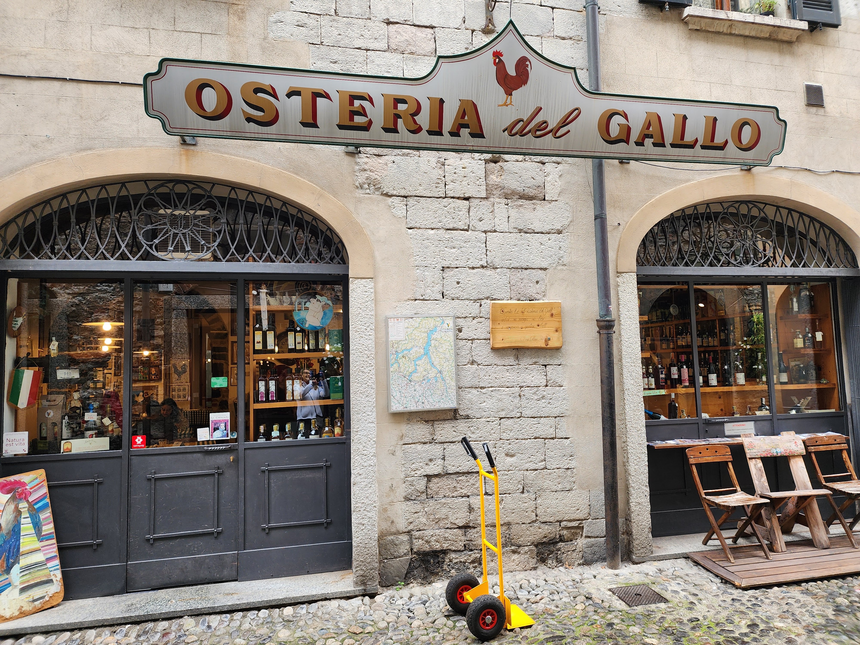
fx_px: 571
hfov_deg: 73.9
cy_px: 322
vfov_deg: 58.9
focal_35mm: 23
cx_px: 430
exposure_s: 1/120
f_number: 1.8
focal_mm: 6.4
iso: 80
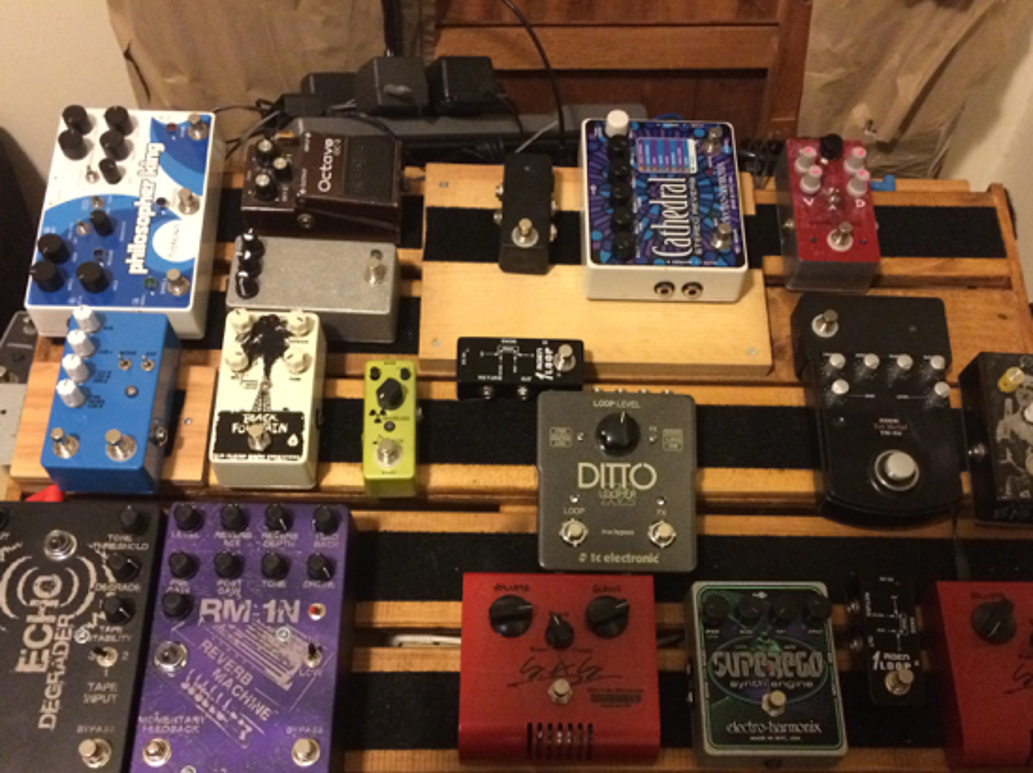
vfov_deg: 38.3
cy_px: 490
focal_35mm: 37
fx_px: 1103
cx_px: 553
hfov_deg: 50.1
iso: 400
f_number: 2.2
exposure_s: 1/15
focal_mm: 4.15
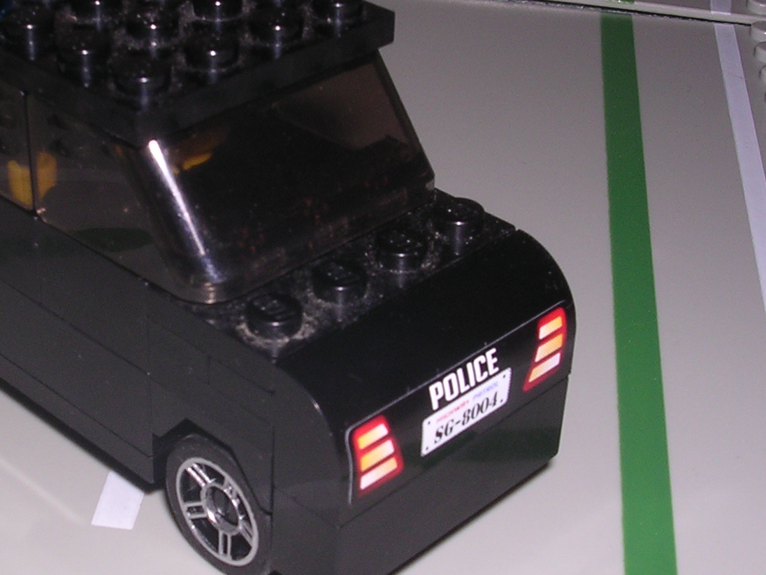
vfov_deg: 20.7
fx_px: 1571
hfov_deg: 27.2
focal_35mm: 71
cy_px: 315
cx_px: 228
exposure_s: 1/60.1
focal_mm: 5.8
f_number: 5.6
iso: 100
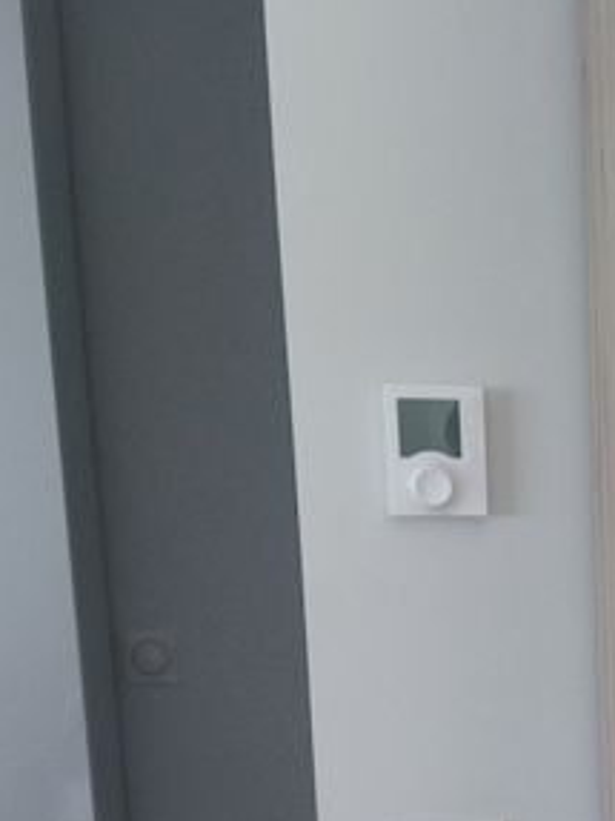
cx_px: 884
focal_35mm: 94
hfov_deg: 14.8
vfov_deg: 19.7
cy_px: 961
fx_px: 2228
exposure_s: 1/50
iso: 110
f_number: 1.79
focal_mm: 4.71
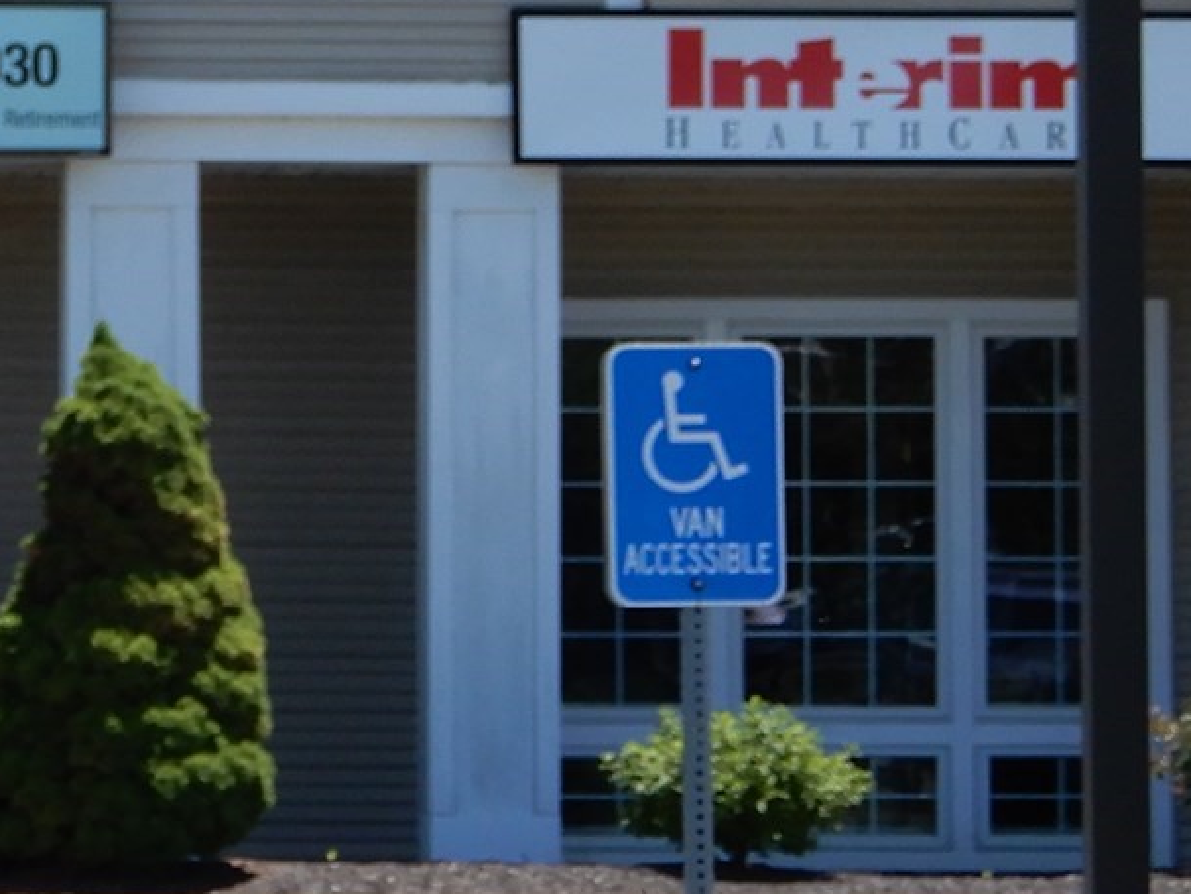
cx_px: -317
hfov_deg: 8.2
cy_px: 81
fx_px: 8156
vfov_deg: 6.3
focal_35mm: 237
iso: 80
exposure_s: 1/500
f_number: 4.5
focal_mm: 12.5
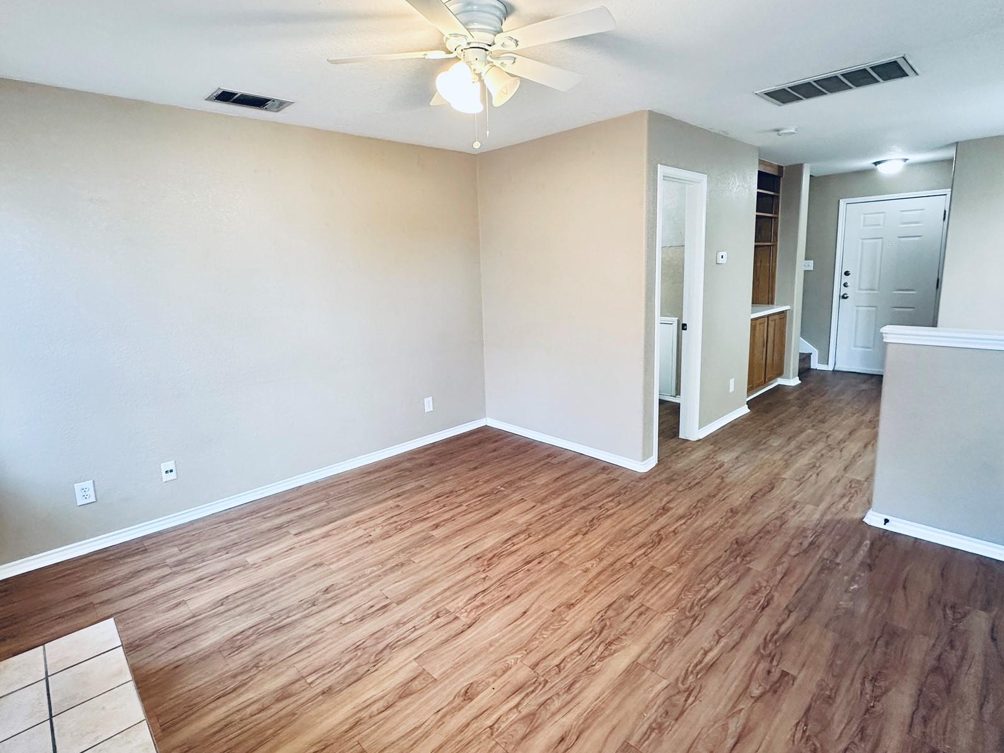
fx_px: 522
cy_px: 345
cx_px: 484
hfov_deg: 87.7
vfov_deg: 71.5
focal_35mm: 18
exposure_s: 1/60
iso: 200
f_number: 2.2
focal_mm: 2.22
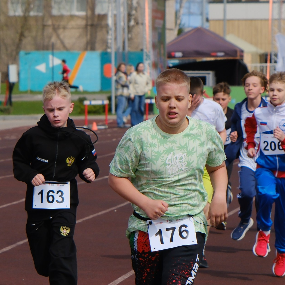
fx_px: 1956
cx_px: 116
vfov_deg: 8.3
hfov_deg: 8.3
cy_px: 167
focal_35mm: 210
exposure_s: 1/2500
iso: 400
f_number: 5
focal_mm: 80
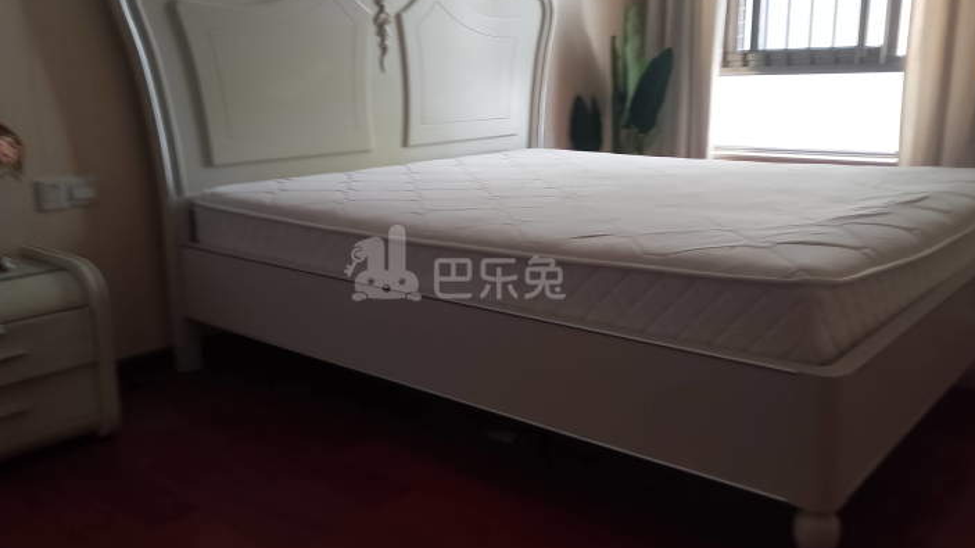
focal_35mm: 31
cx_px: 455
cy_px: 264
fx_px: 801
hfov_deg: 62.6
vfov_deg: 37.7
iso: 200
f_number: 1.8
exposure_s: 1/20
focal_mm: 4.36
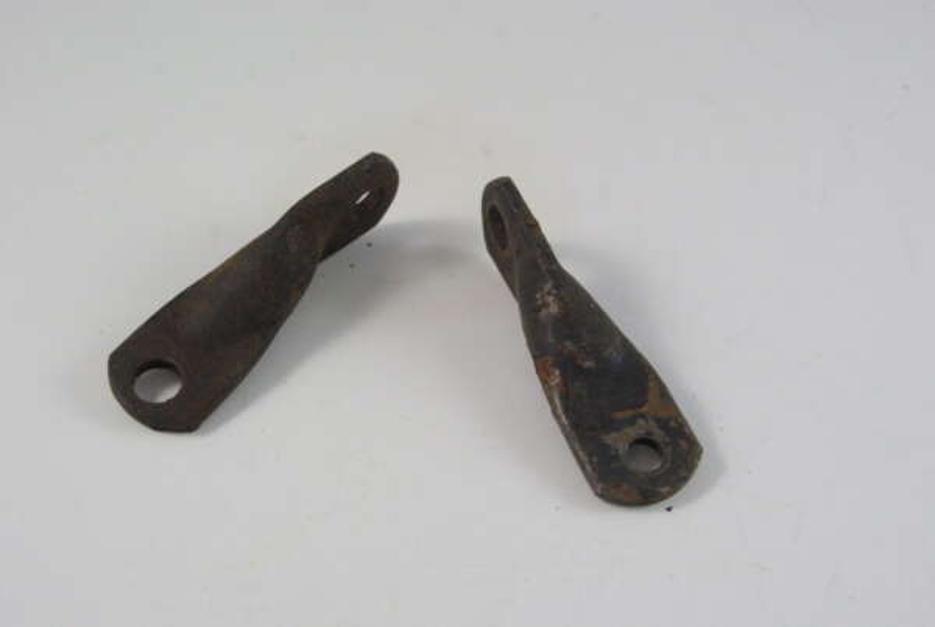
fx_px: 2341
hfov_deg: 22.6
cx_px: 468
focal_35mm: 90
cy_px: 314
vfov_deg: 15.2
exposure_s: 1/250
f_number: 8
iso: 1600
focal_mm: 60
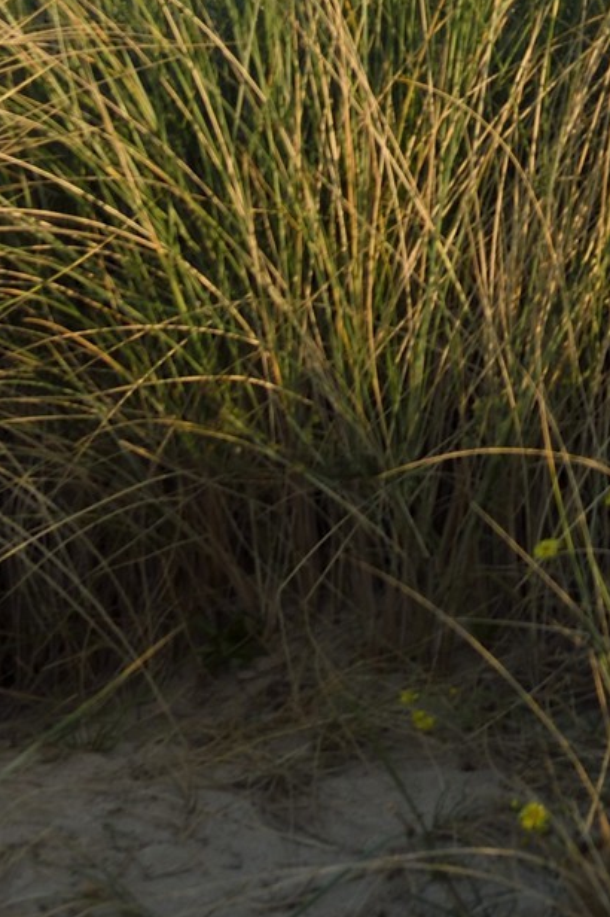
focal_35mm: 195
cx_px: 1068
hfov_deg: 6.9
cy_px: -602
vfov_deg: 10.1
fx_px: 4961
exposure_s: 1/320
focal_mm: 50
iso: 200
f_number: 9
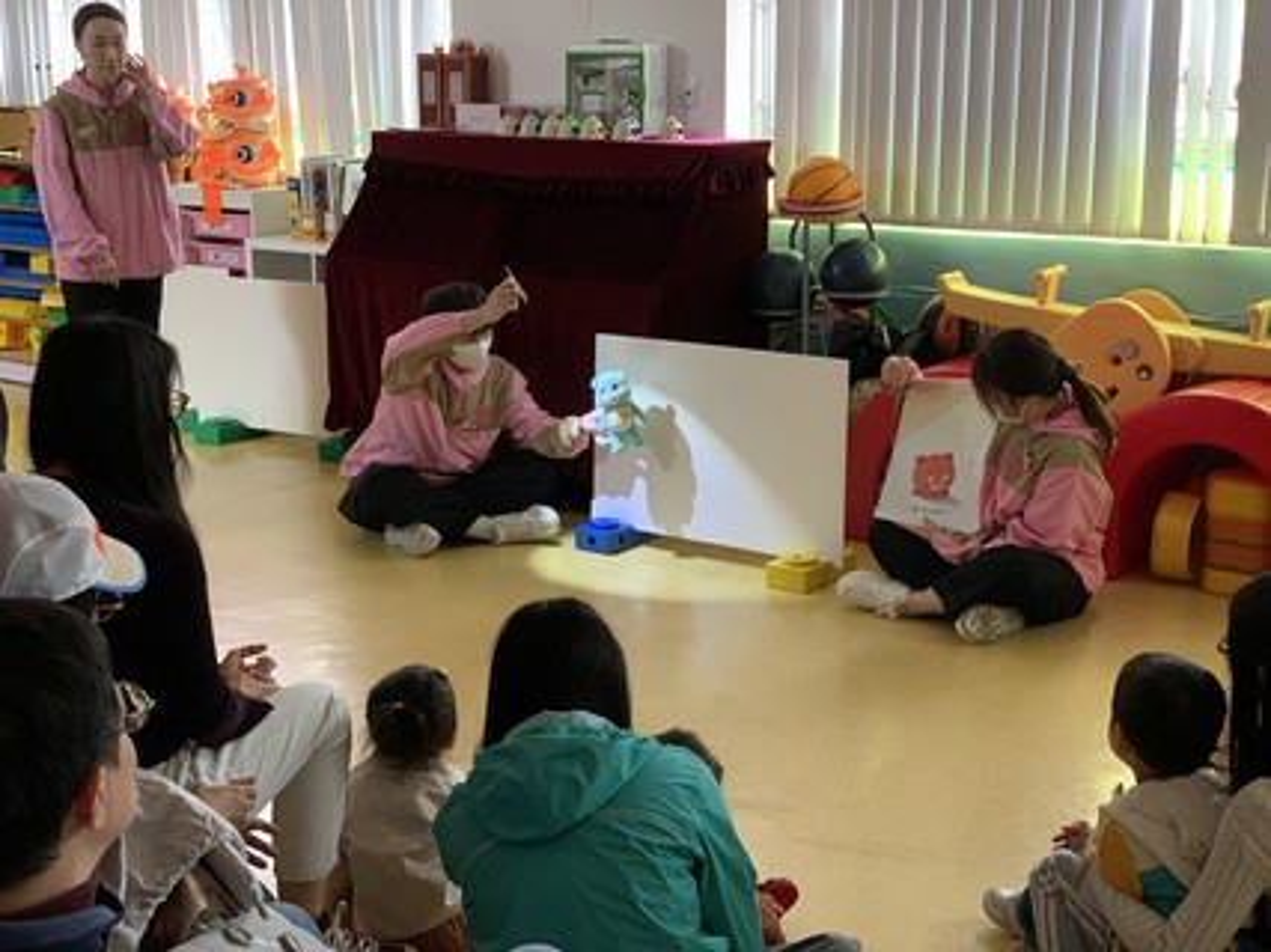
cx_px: 636
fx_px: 1909
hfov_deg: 36.8
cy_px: 476
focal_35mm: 52
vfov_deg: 28.0
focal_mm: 6
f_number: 2.4
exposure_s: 1/45
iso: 320
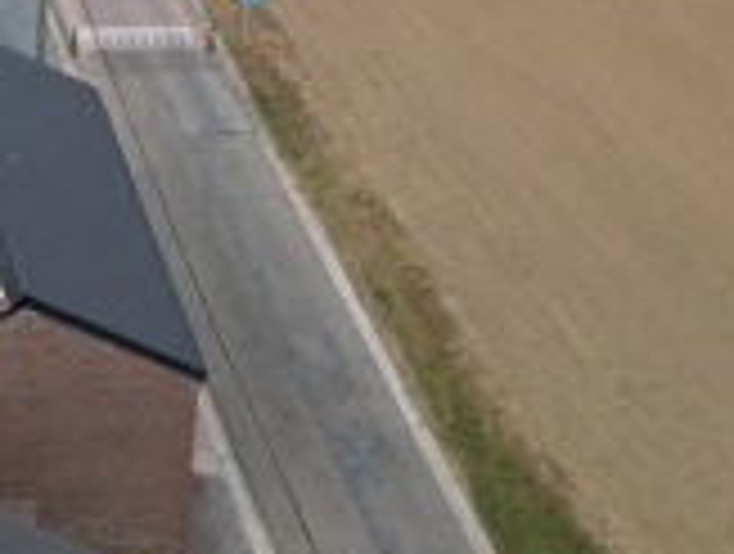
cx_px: -252
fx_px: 1998
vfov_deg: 13.9
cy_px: -459
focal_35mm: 94
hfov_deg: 19.1
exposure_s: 1/2500
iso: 200
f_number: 1.7
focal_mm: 6.72
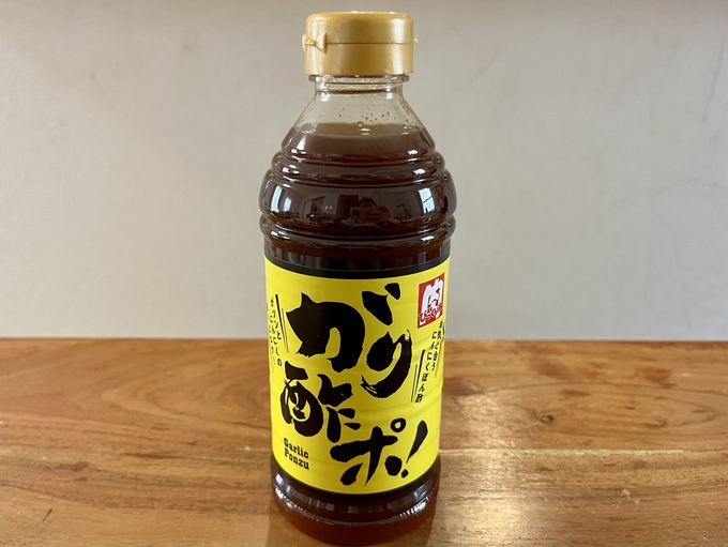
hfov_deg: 67.3
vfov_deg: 53.1
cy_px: 274
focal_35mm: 26
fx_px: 547
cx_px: 364
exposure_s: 1/50
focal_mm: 5.1
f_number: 1.6
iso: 125
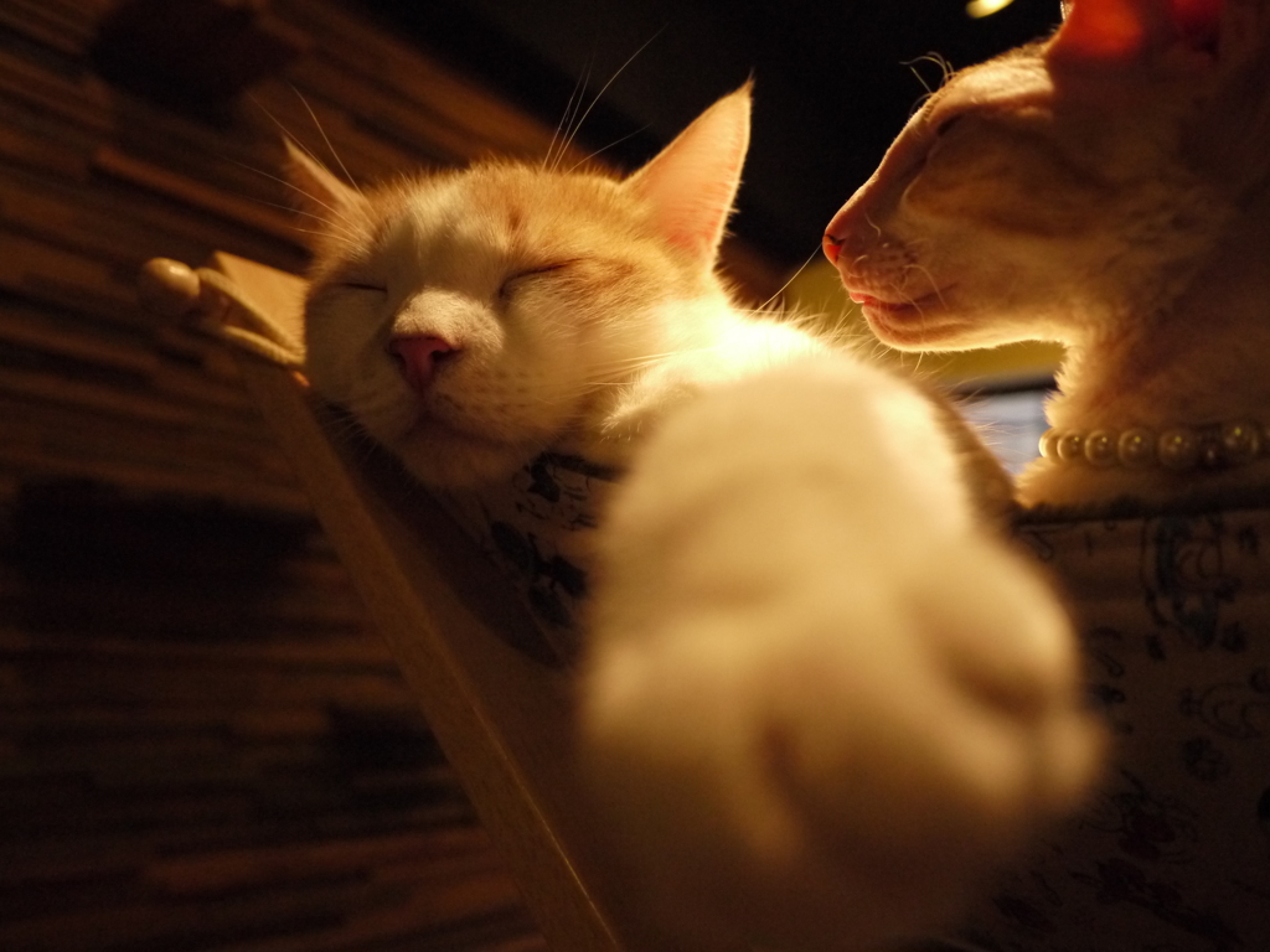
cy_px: 476
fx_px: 1027
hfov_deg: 63.4
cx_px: 635
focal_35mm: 28
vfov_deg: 49.7
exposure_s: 1/200
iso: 1000
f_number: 2.5
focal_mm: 14
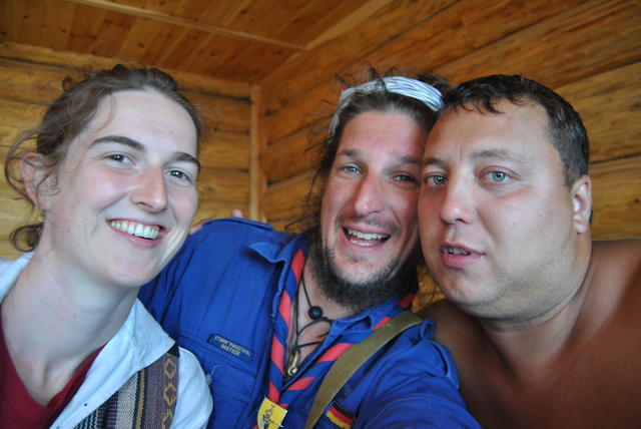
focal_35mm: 27
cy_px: 214
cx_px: 320
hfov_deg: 67.3
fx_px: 481
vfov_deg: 48.0
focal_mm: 18
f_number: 3.5
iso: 400
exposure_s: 1/80
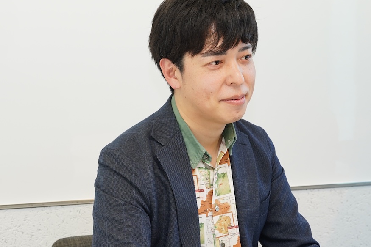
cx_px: 210
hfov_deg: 18.6
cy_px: 108
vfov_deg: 12.5
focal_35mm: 110
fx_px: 1134
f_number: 6.3
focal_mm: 63
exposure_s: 1/125
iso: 800
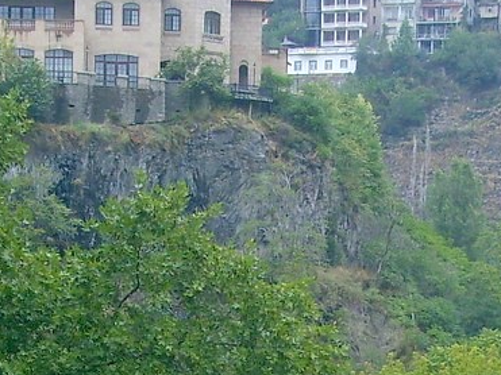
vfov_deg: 10.5
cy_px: 531
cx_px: 418
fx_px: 1982
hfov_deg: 14.3
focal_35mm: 137
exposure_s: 1/250
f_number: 2.9
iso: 80
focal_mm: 5.7
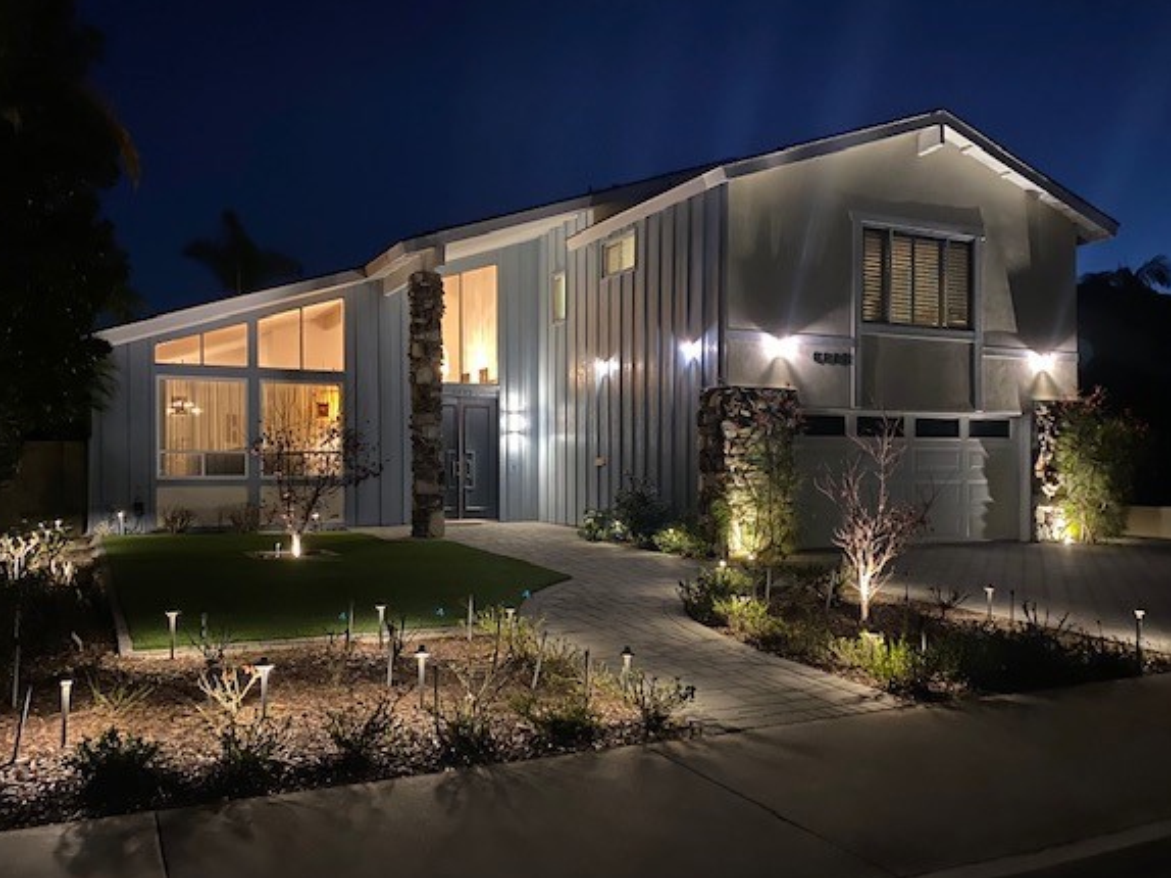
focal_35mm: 29
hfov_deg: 61.7
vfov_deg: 48.1
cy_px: 482
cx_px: 563
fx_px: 981
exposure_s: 1/10
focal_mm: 4.25
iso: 400
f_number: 1.8
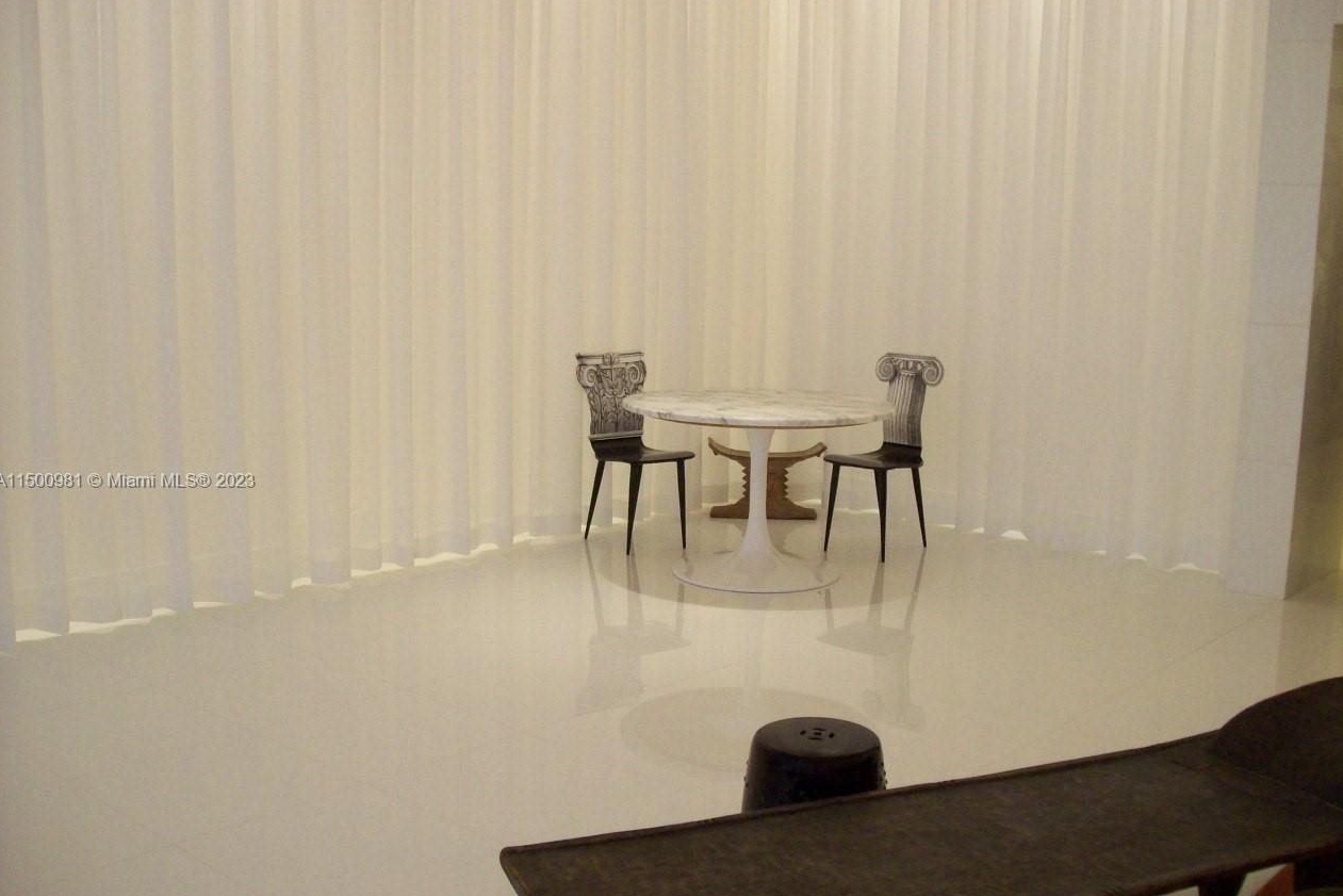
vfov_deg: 35.0
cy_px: 483
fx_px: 1418
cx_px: 672
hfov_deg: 50.7
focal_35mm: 38
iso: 200
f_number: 2.7
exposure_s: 1/87.5
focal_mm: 6
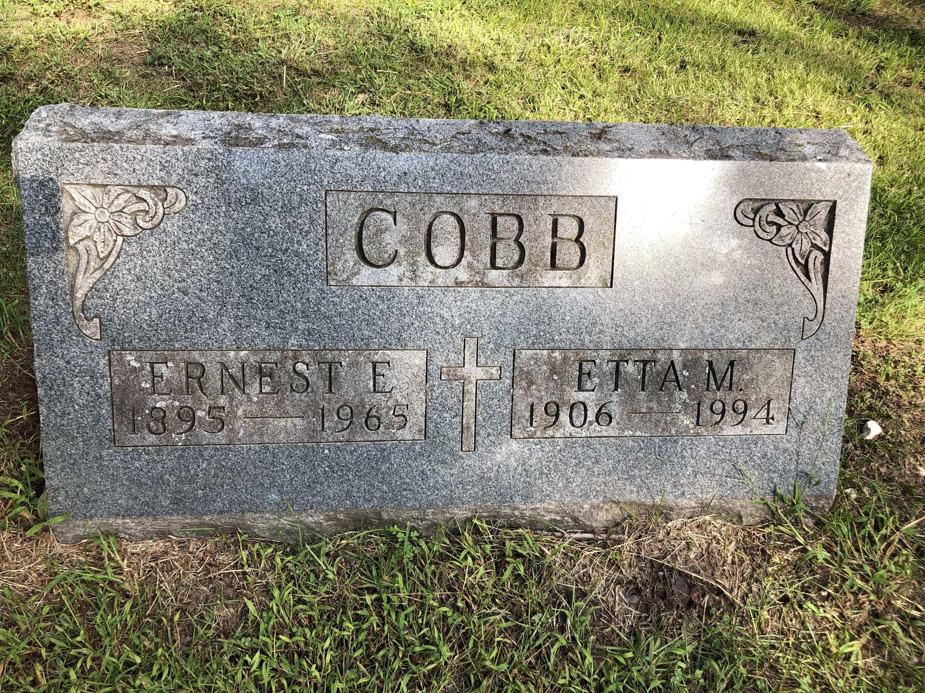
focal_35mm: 28
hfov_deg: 63.4
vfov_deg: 49.7
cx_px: 462
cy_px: 346
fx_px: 748
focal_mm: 3.99
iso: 20
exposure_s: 1/330
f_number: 1.8
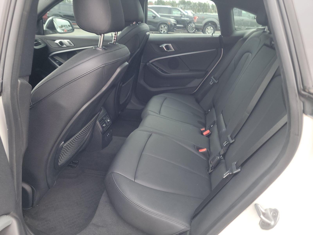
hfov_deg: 71.6
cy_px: 118
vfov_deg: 56.8
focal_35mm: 24
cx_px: 156
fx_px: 217
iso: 145
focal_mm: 6.7
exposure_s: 1/59
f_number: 1.8
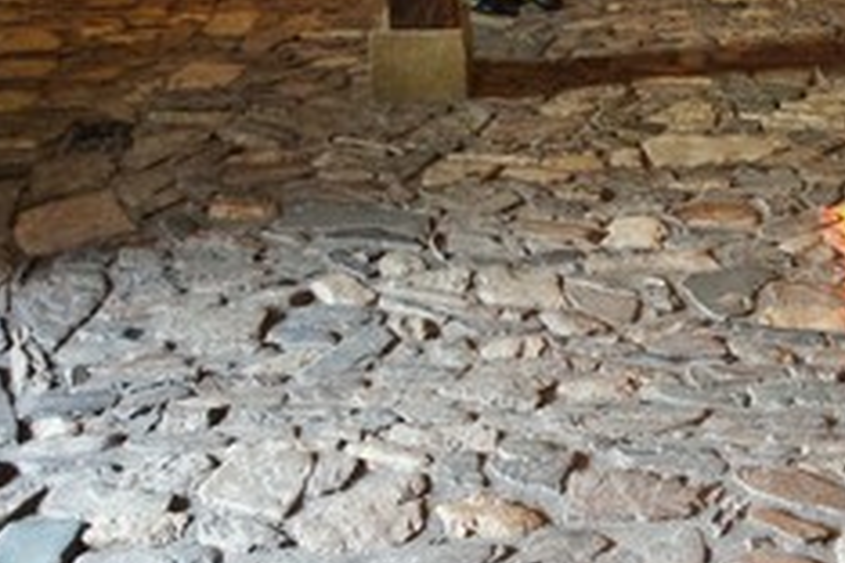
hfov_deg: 35.7
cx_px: 729
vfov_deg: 25.5
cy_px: 282
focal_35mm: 53
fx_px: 1244
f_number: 3.5
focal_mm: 18
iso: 1600
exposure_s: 1/60
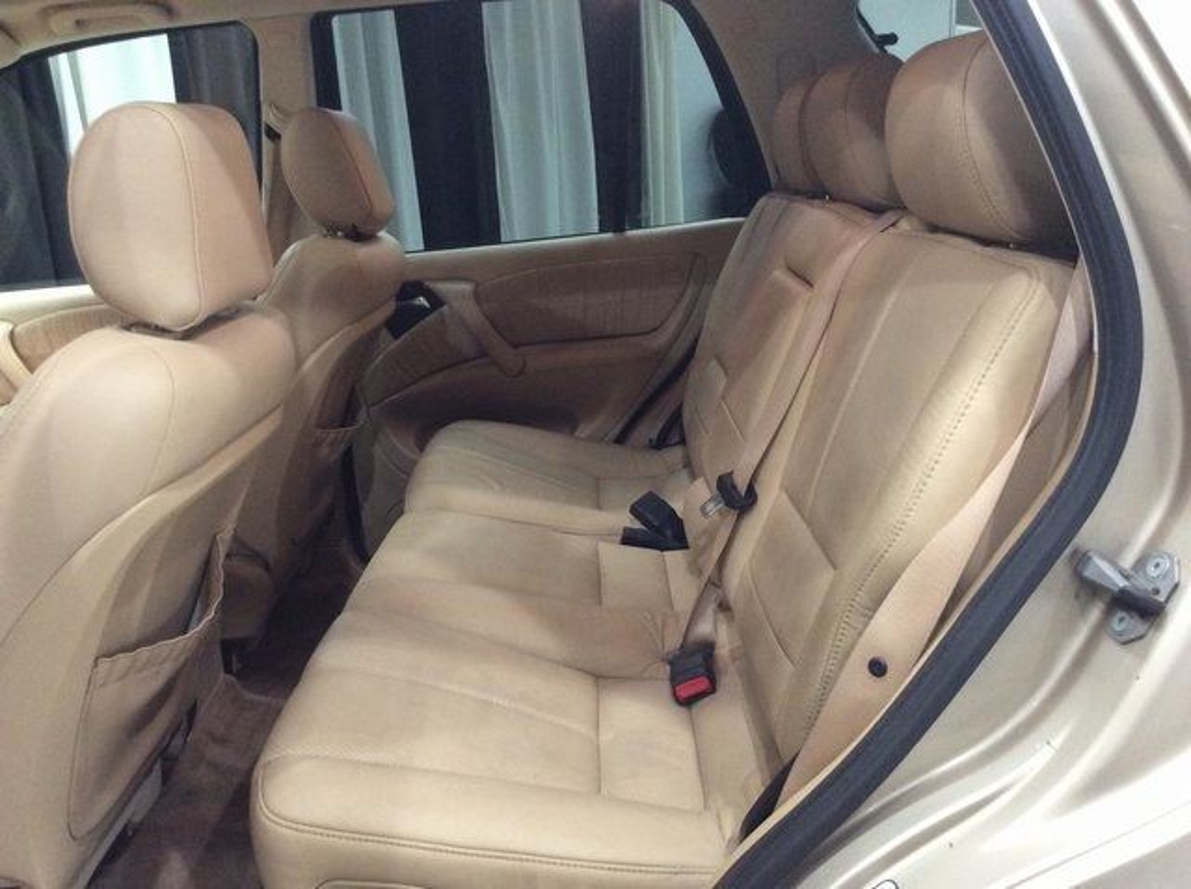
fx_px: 1099
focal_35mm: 32
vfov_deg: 44.1
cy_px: 444
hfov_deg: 56.9
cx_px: 596
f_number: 2.4
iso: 160
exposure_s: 1/24
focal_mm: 3.3
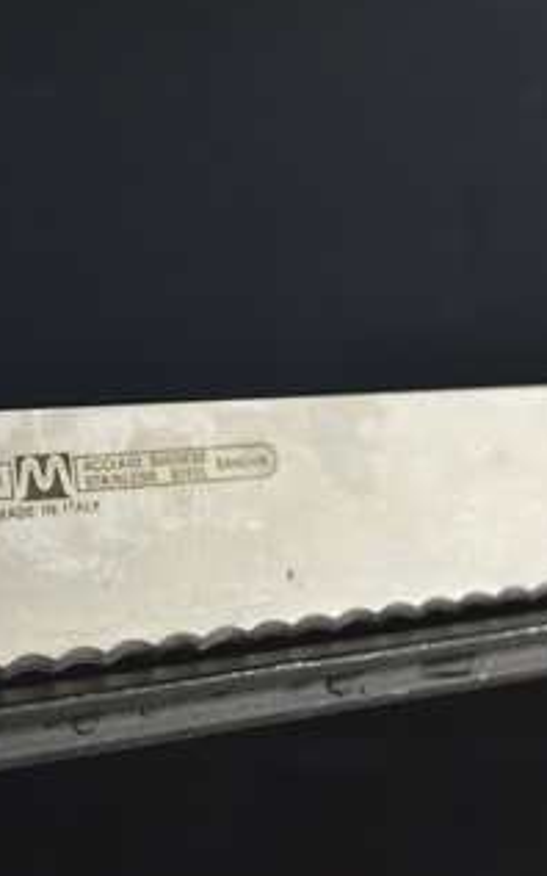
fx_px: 2004
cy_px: 450
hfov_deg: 15.5
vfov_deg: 24.7
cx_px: 177
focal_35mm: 84
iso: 400
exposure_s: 1/125
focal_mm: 29
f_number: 5.6
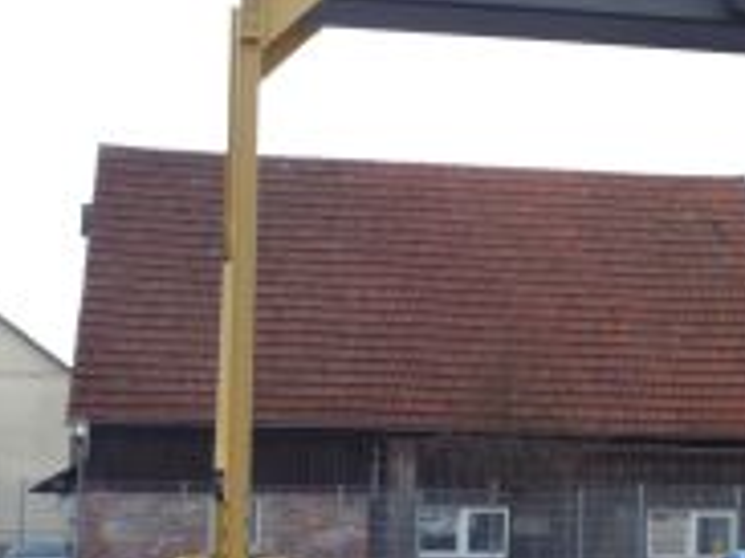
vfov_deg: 17.5
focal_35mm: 84
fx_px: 1807
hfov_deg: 22.8
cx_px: 647
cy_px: 403
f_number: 4
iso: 100
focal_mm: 5.2
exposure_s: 1/125
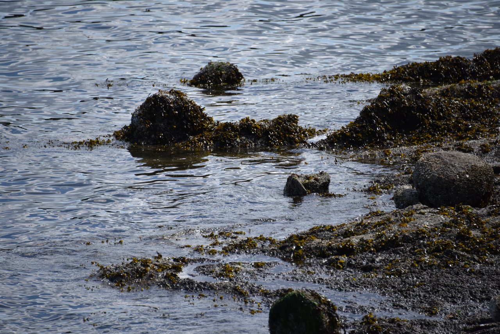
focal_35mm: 300
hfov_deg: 6.9
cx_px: 250
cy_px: 167
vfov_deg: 4.6
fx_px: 4167
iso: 180
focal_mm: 300
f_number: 5.6
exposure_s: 1/640
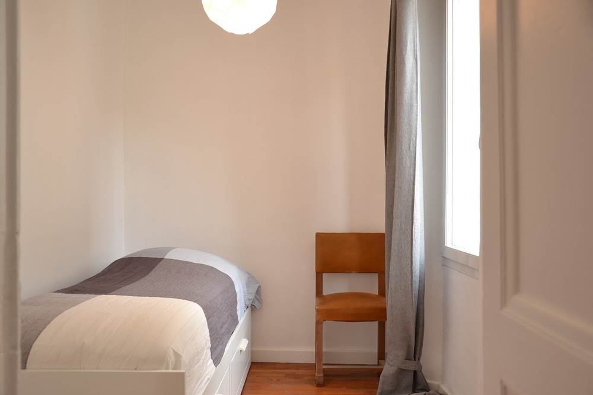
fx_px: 544
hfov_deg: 57.2
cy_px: 198
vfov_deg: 40.0
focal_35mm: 33
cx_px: 296
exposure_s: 1/8
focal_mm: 22
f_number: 3.8
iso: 100
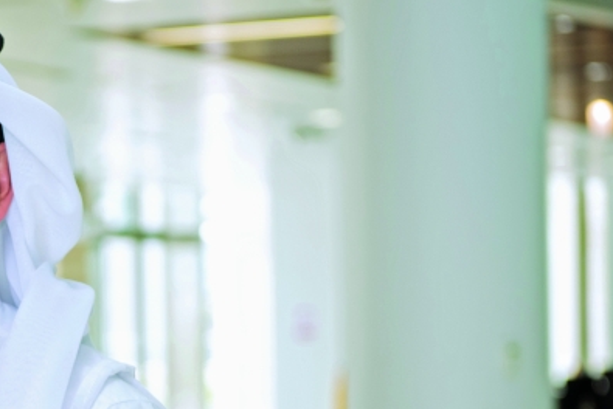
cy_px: 371
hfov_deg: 12.1
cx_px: -64
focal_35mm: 167
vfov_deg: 8.2
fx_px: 2846
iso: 640
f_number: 3.5
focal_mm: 66
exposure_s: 1/250
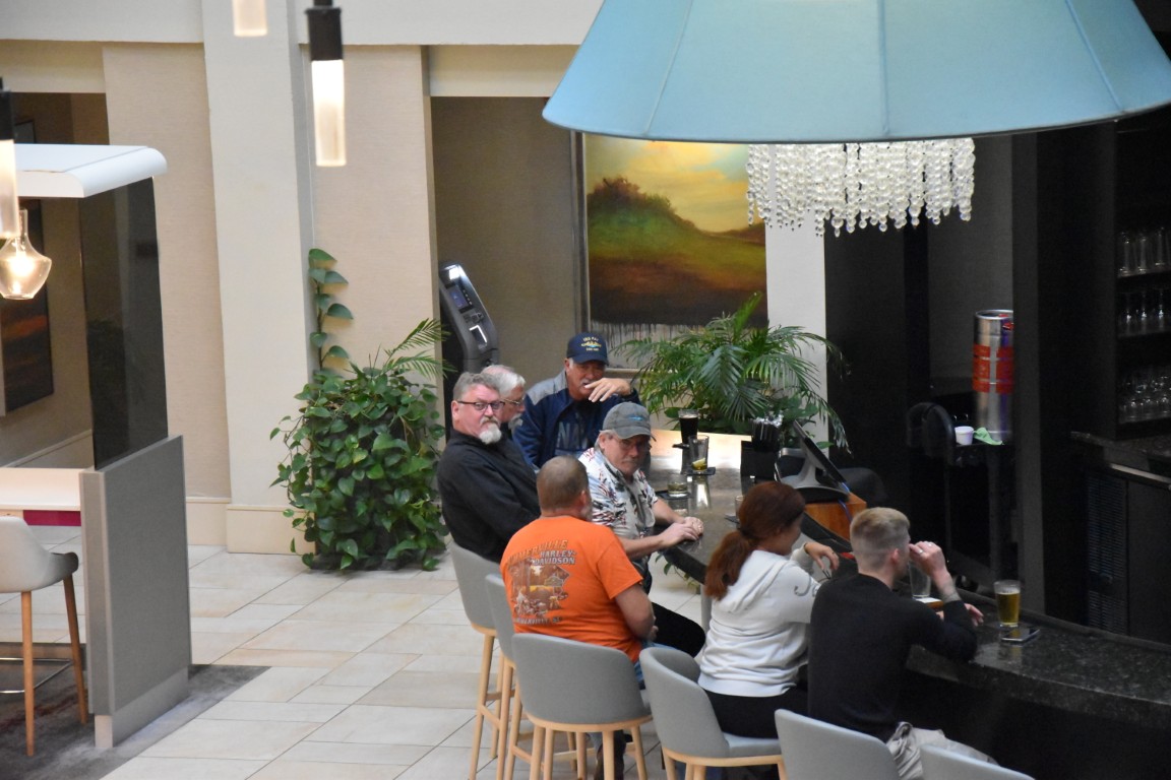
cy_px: 390
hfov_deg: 16.1
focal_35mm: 128
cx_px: 586
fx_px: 4147
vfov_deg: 10.8
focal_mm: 85
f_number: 5.6
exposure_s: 1/125
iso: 10000
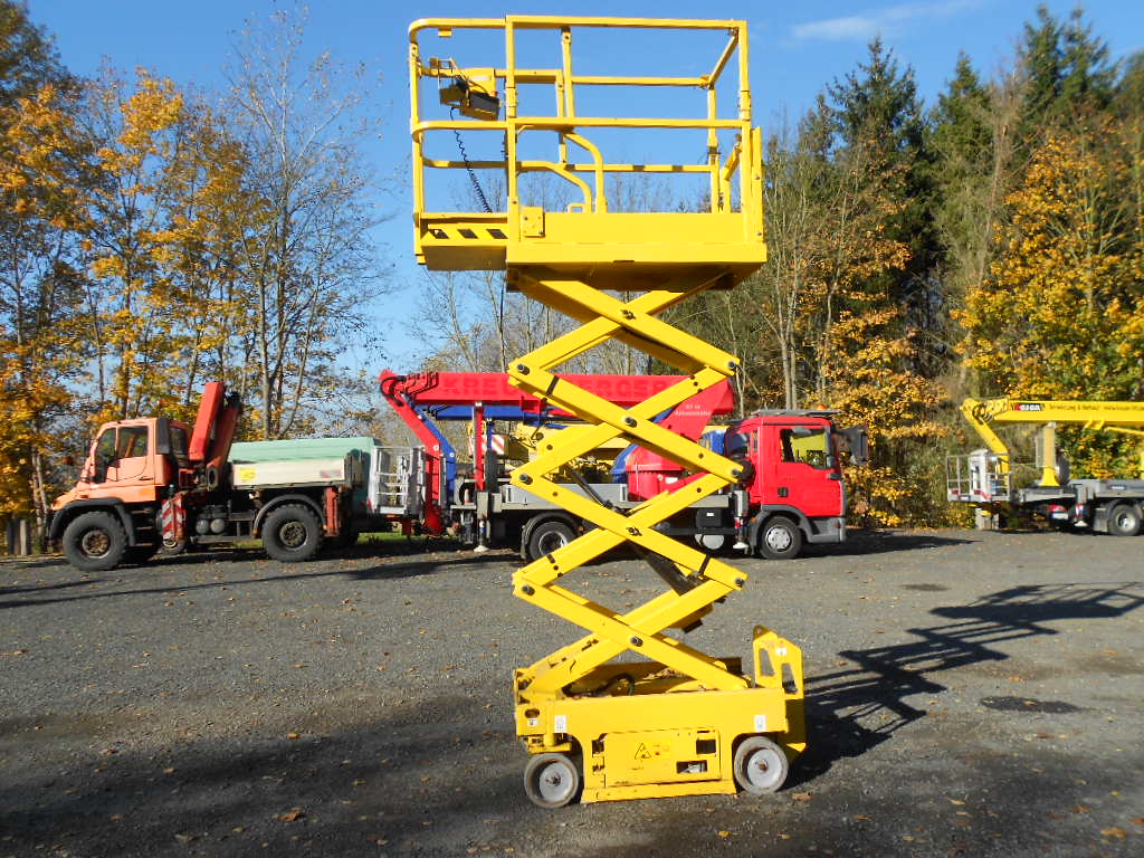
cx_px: 572
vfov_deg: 53.1
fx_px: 859
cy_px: 429
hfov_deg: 67.3
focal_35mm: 26
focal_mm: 4.6
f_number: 3.2
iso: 80
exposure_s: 1/1000
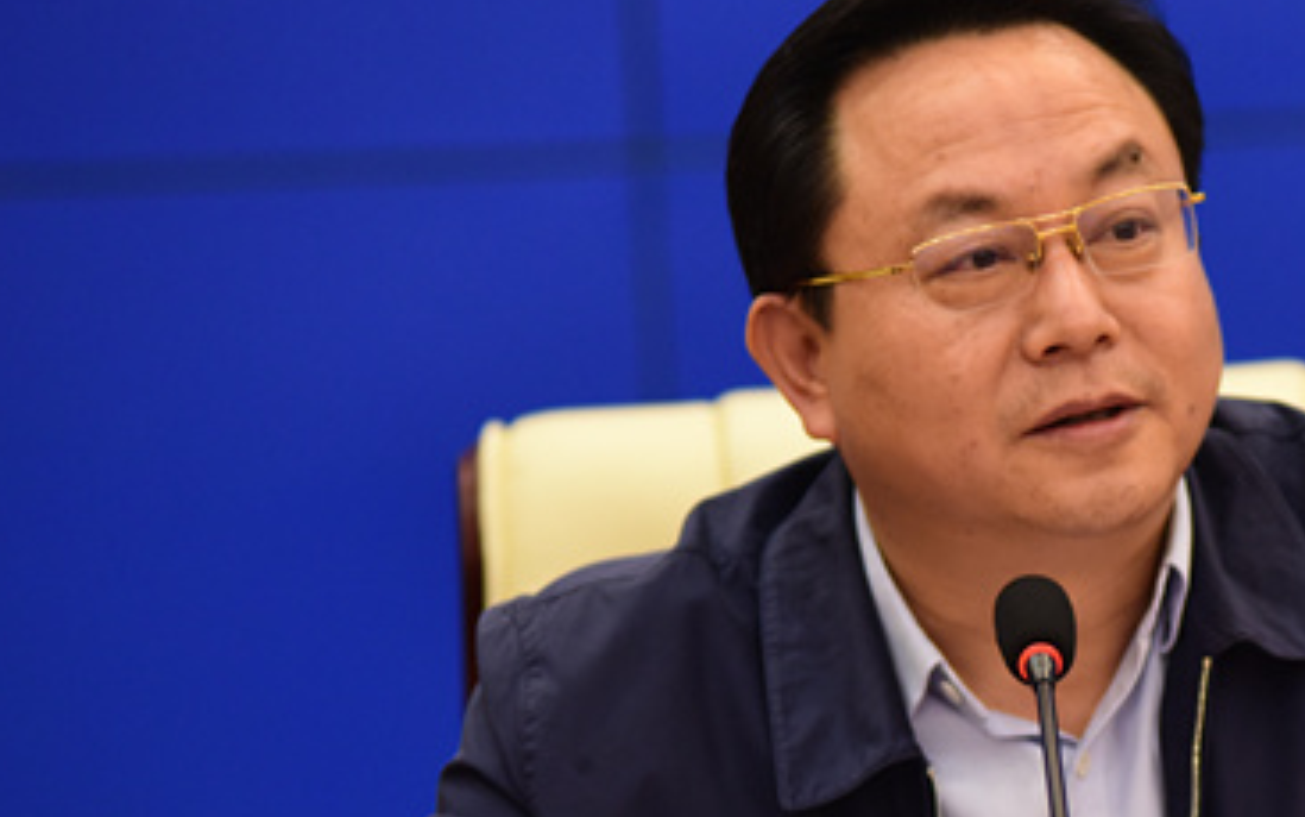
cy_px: 694
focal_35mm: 323
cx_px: 1120
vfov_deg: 4.1
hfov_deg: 6.5
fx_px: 11491
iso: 1600
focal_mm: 145
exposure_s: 1/160
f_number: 2.8
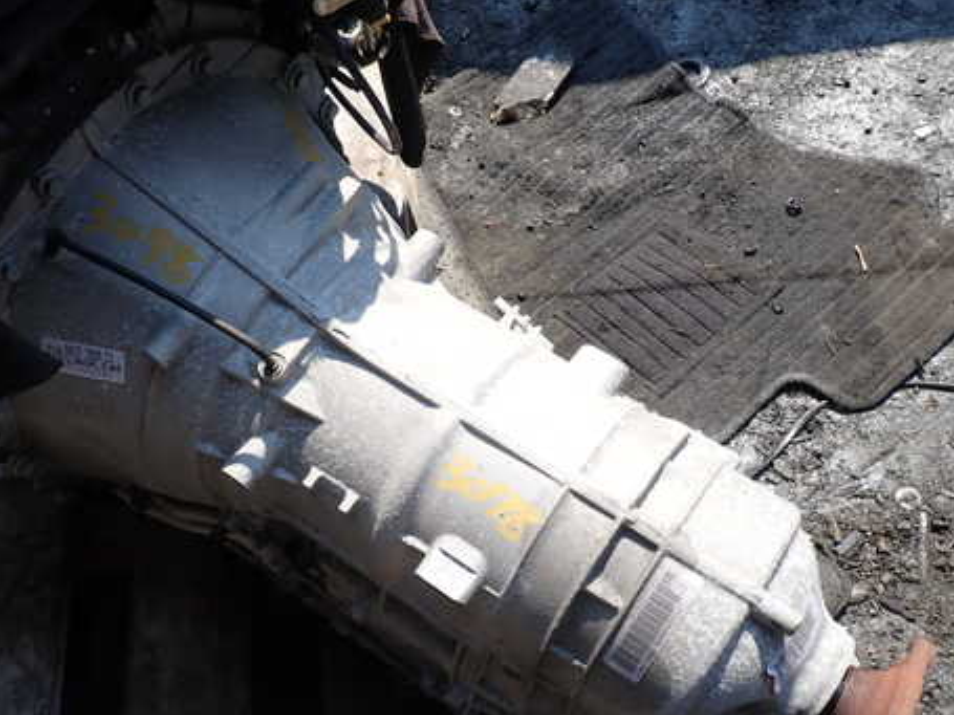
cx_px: 377
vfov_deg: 42.8
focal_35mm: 33
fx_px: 909
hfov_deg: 54.9
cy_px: 415
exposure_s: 1/640
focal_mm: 4.5
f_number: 2.8
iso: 100
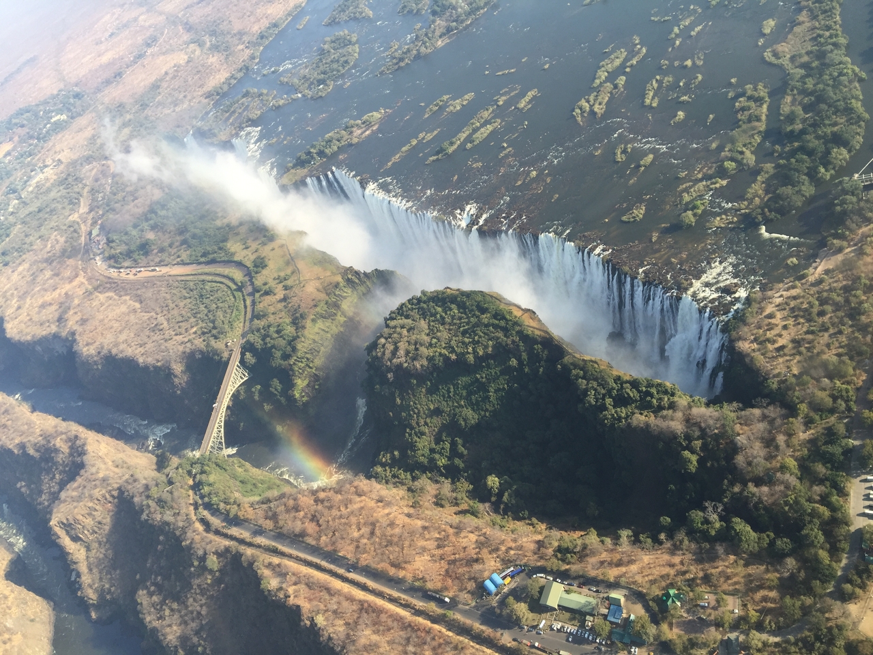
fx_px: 731
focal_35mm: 29
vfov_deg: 48.2
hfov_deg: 61.7
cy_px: 328
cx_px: 436
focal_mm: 4.15
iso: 32
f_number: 2.2
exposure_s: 1/670
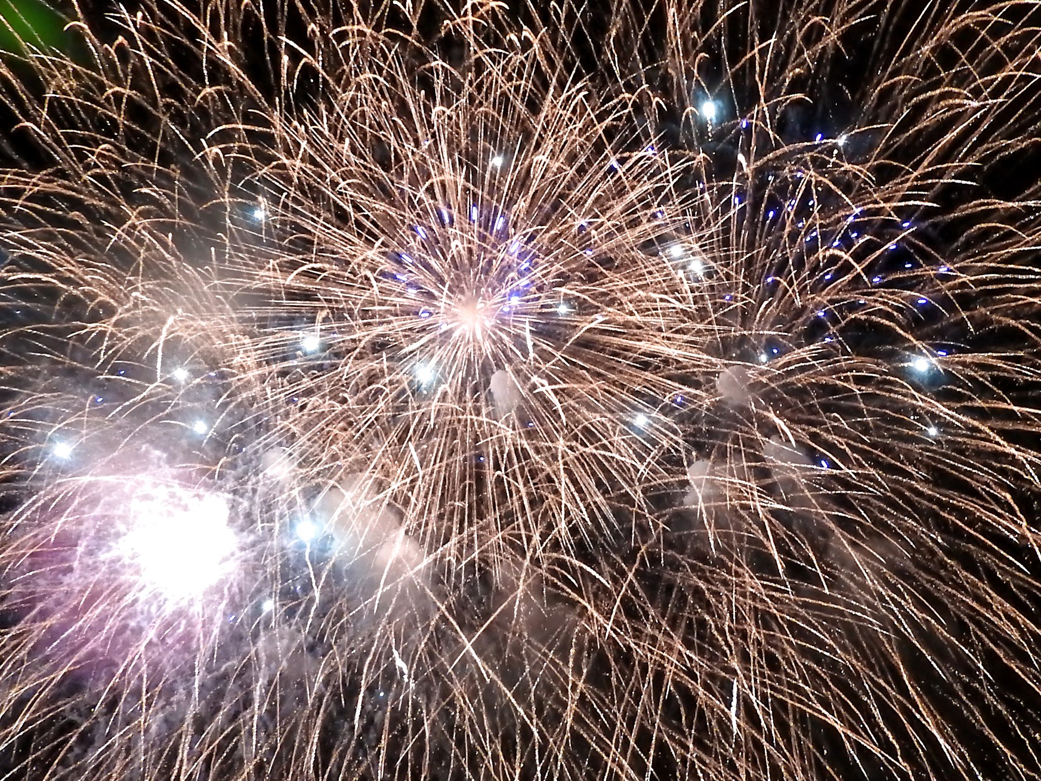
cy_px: 332
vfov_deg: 26.5
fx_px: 1654
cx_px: 567
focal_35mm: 55
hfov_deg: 34.9
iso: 1250
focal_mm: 7.2
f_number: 3.8
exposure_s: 1/15
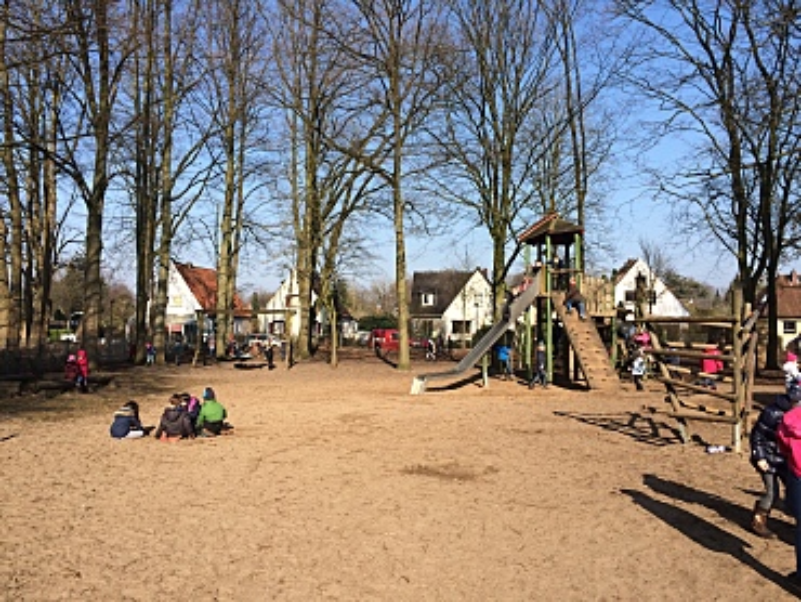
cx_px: 400
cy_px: 301
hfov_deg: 61.6
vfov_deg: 48.3
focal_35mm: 29
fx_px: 671
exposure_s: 1/1642
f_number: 2.2
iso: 32
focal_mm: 4.15
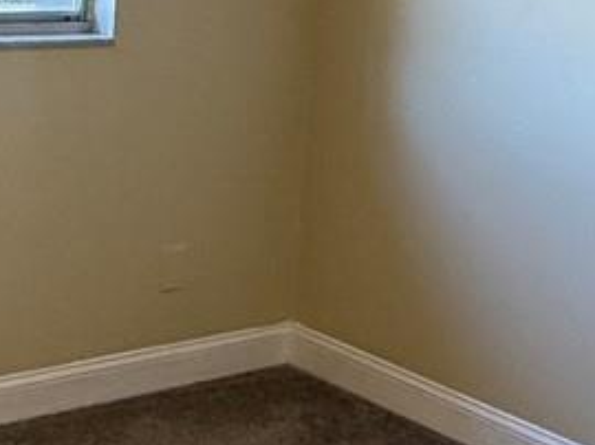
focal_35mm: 83
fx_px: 1425
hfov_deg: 23.5
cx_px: 212
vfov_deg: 17.7
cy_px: 117
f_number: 2.2
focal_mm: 2.22
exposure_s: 1/120
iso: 250
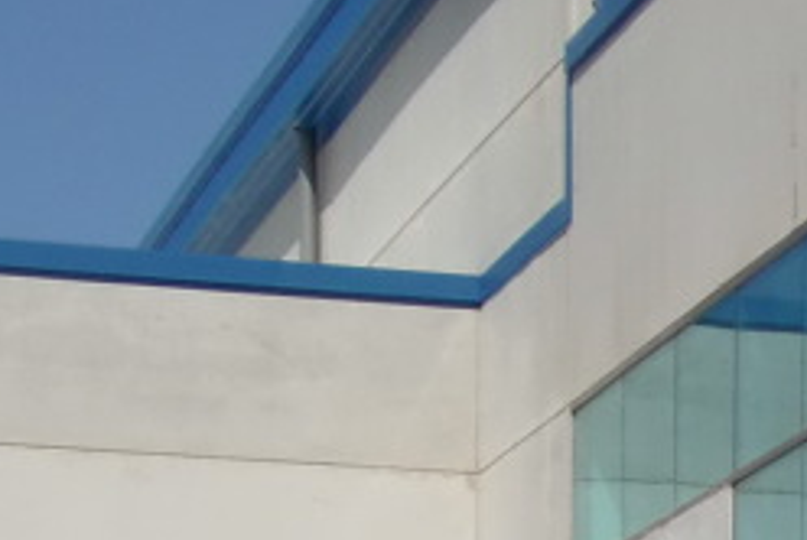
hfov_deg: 8.9
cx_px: 1432
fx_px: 4960
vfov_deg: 6.1
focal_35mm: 221
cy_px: 865
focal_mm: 7.91
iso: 64
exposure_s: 1/200
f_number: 10
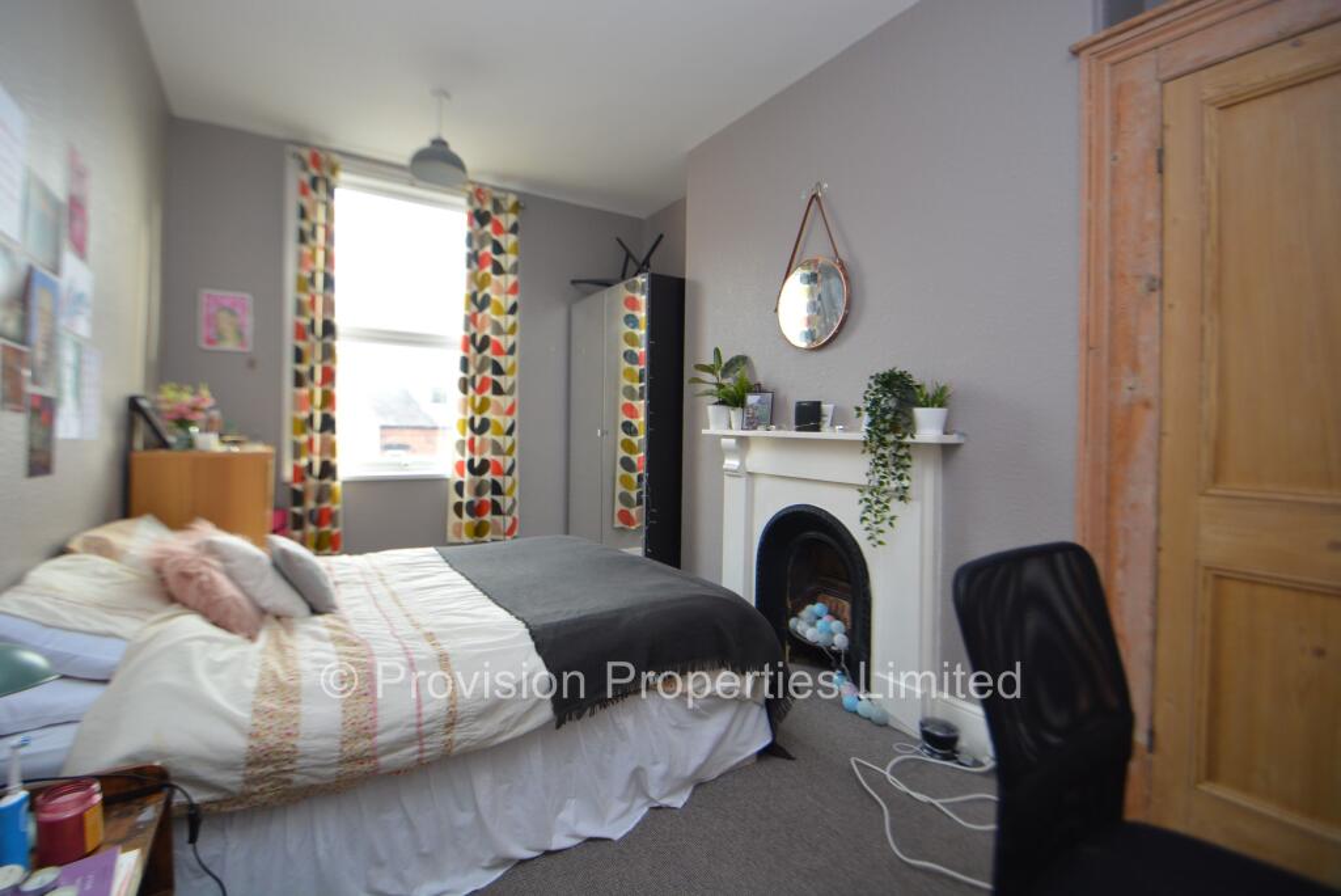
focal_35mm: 15
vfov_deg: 77.4
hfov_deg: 100.4
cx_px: 670
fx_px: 559
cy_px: 448
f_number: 4
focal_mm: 10
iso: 400
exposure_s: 1/60
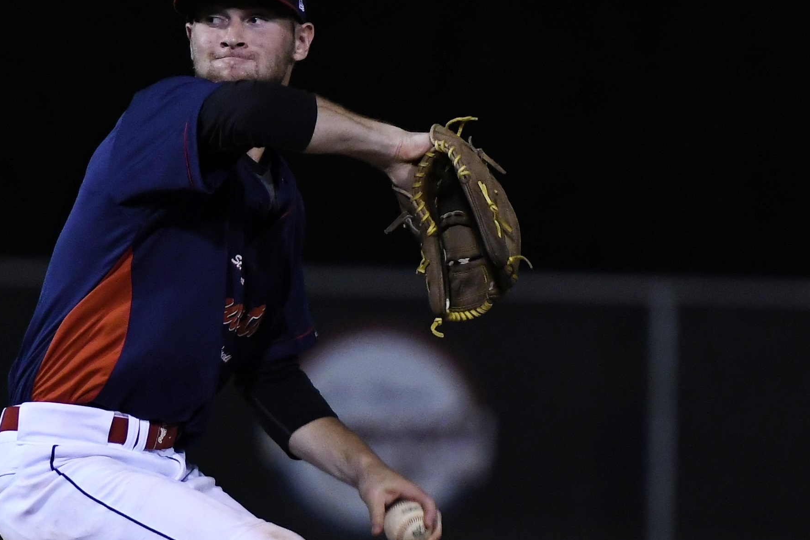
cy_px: 258
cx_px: 318
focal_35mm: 381
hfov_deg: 5.4
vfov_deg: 3.6
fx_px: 8570
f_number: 2.8
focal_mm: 200
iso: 2000
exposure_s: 1/1000
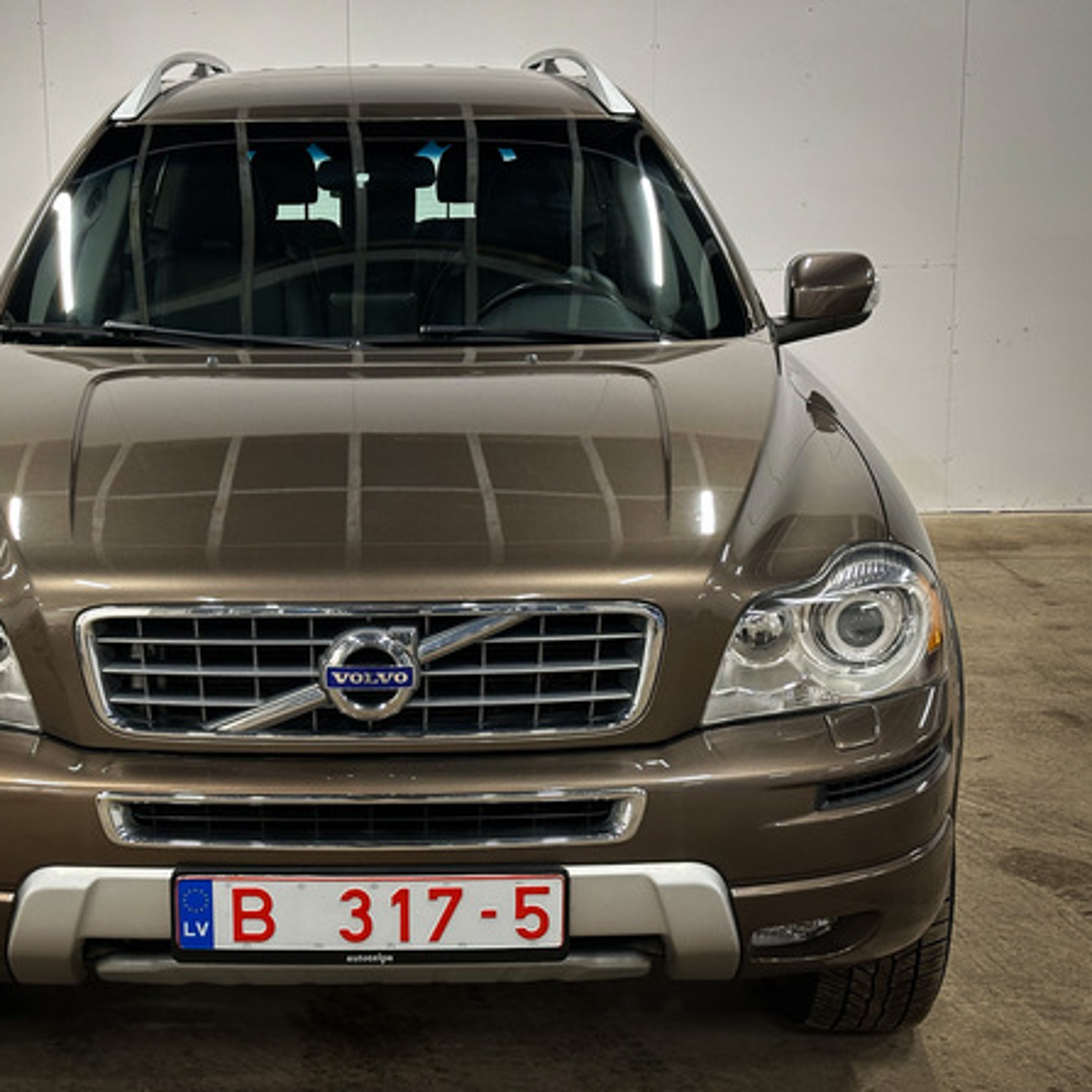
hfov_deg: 29.8
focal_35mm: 57
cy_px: 547
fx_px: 2034
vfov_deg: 30.0
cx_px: 369
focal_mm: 6.86
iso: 250
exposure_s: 1/50
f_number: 1.8
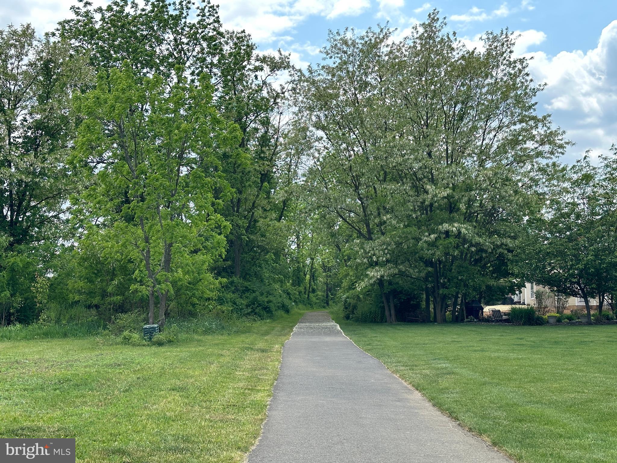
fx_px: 856
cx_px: 308
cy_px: 232
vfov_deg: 30.3
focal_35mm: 48
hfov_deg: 39.7
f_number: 1.78
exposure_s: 1/1339
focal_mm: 6.86
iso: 64
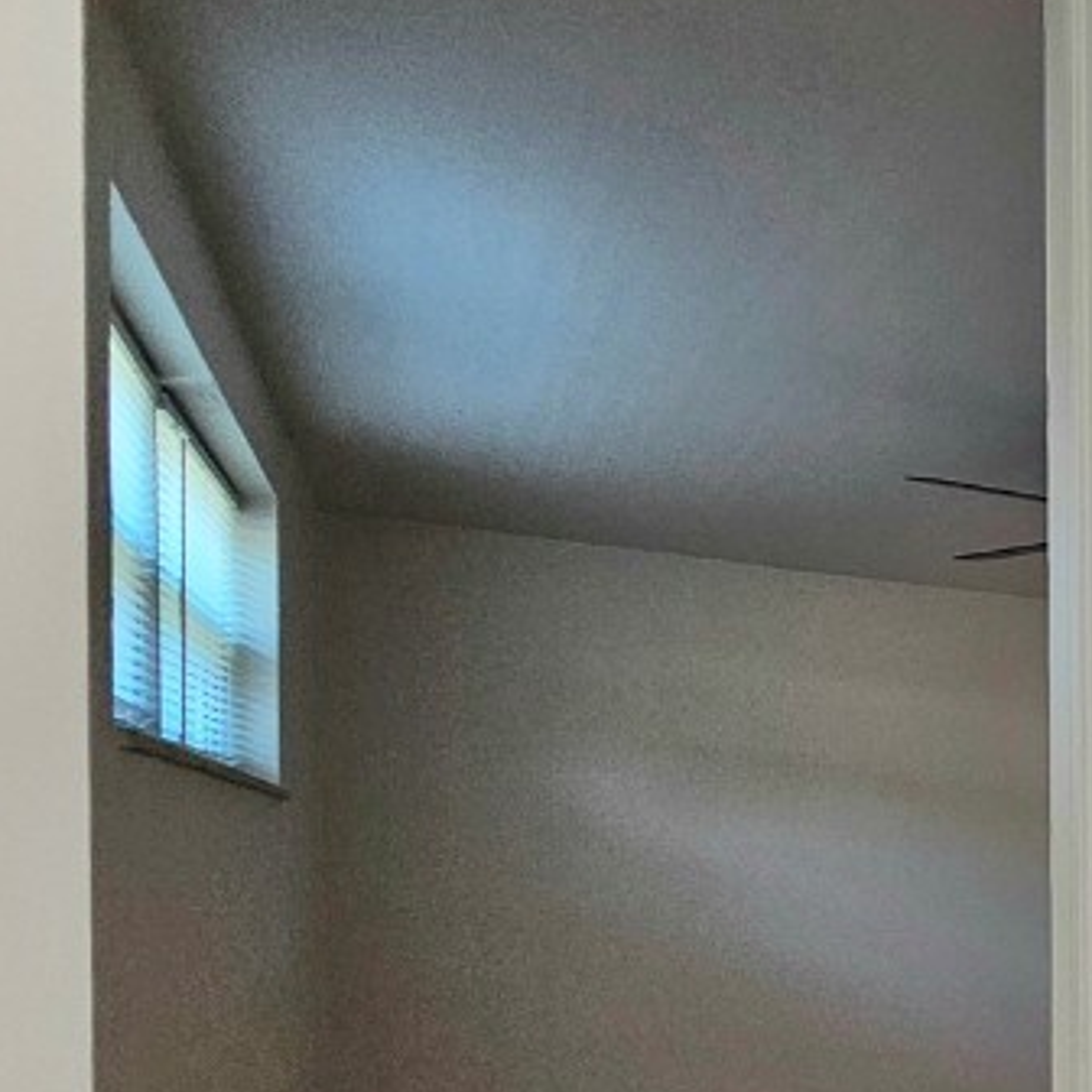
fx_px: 1249
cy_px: 868
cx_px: 1632
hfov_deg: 29.2
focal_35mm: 35
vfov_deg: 45.0
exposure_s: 1/120
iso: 80
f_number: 2.2
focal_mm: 2.2
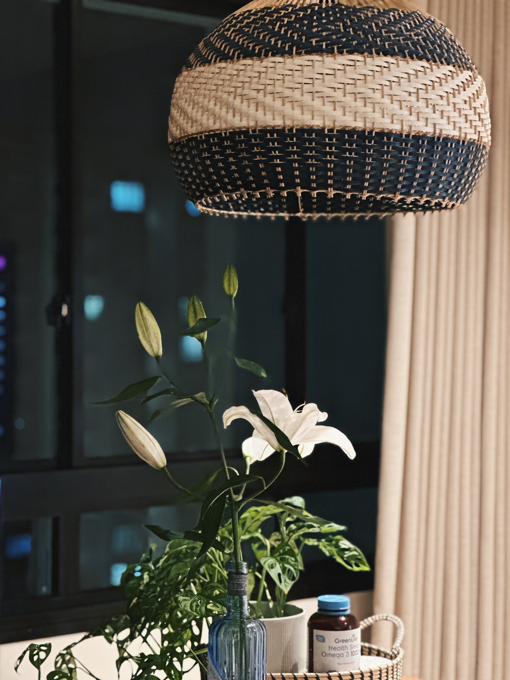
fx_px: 1513
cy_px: 340
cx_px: 255
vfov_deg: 25.3
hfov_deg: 19.1
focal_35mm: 77
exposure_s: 1/14
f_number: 2.8
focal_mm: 9
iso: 1600
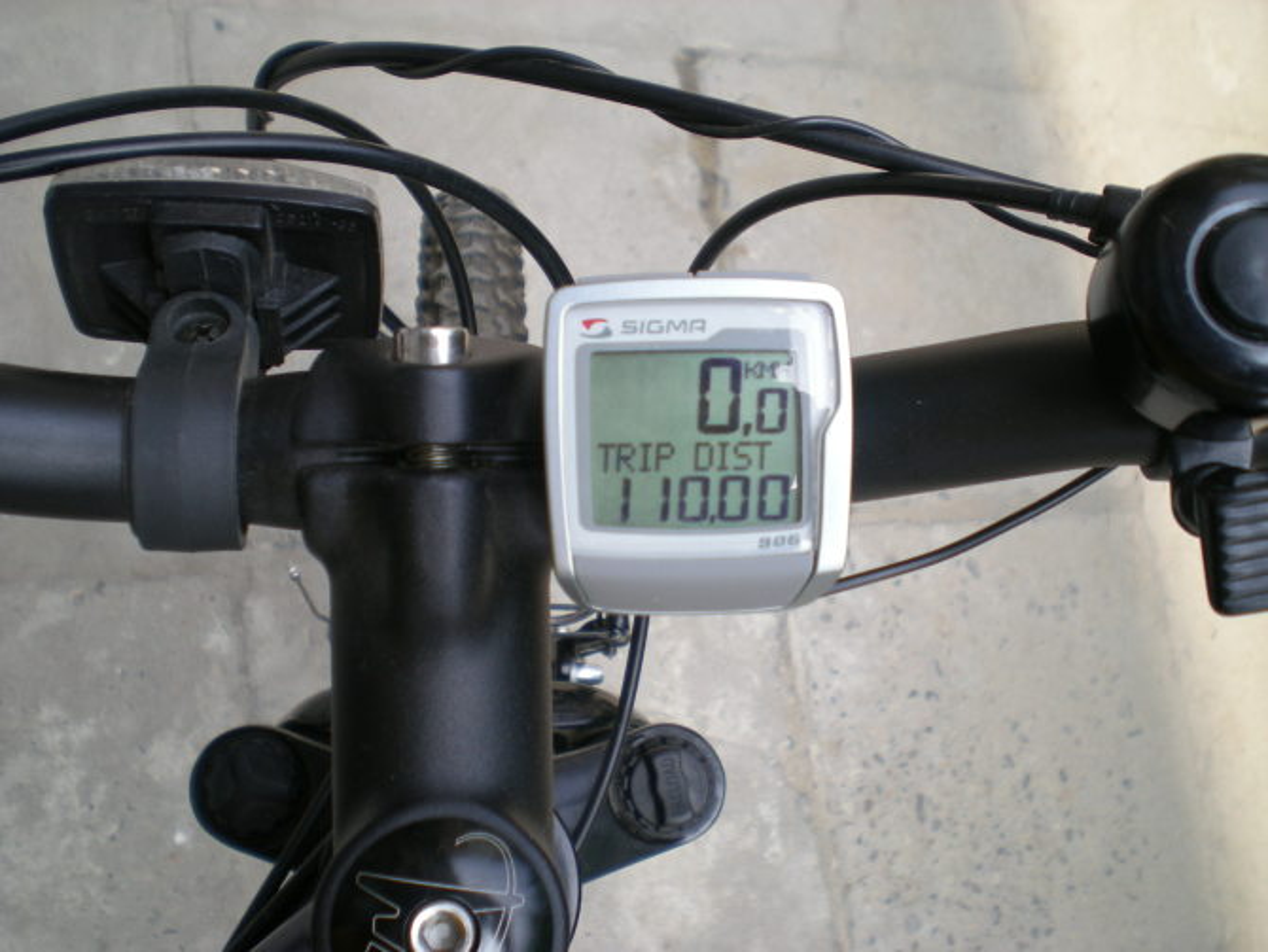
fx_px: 1392
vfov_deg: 37.7
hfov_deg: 49.0
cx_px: 634
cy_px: 476
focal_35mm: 38
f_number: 3.1
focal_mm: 6.3
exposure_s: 1/172
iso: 50
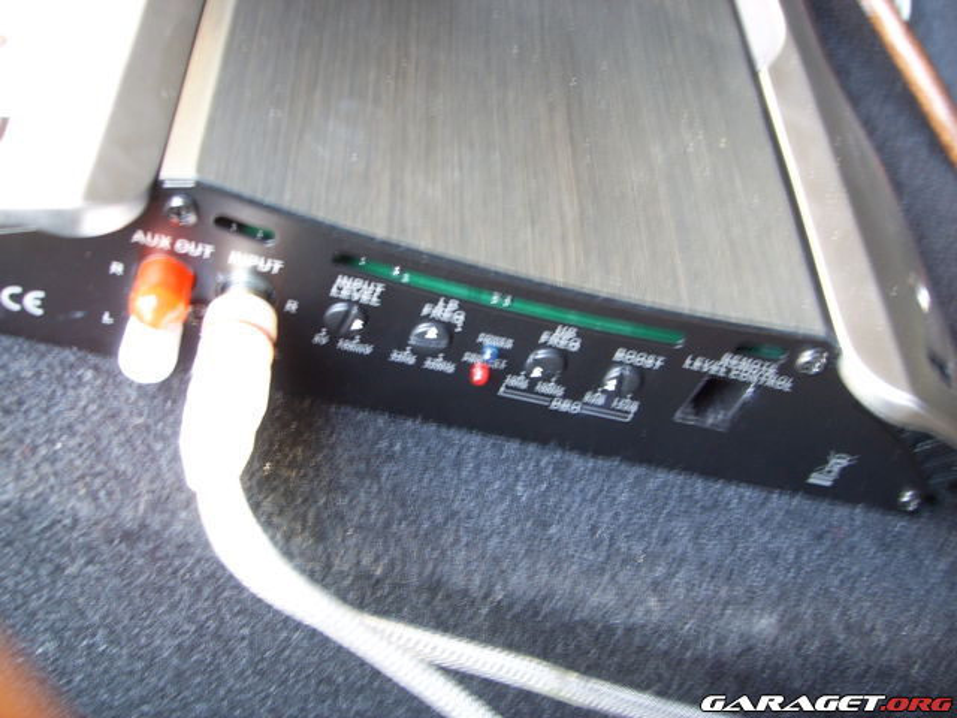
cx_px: 478
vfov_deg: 36.8
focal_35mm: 39
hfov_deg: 47.9
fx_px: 1078
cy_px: 359
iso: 63
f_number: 3.5
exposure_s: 1/2
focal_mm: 6.6
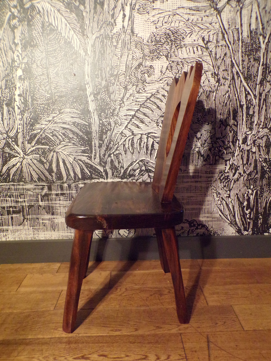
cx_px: 136
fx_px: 251
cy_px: 180
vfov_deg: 71.6
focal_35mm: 24
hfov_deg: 56.8
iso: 752
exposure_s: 1/17
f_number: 3
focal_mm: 4.3
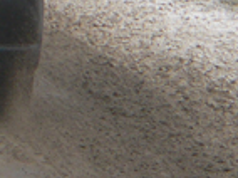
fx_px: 9959
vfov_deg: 1.0
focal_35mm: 1451
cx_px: -132
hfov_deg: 1.4
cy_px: -67
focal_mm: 42.8
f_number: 2.8
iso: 80
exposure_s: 1/250
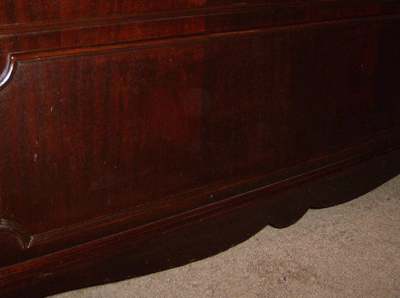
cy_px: 109
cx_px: 157
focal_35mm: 49
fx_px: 565
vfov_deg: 29.4
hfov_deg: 38.8
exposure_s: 1/60
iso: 200
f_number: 2.8
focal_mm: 6
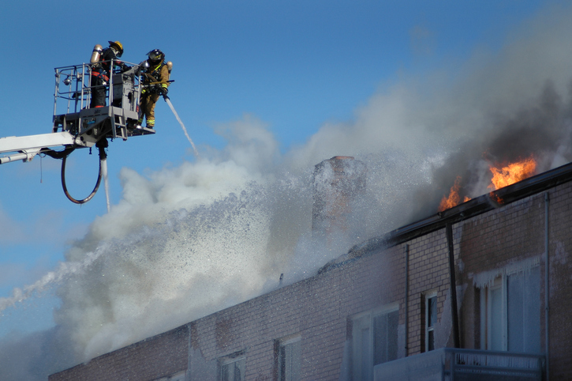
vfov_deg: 6.8
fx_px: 3215
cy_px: 190
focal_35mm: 202
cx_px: 286
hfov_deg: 10.2
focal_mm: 135
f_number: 4.5
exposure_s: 1/2500
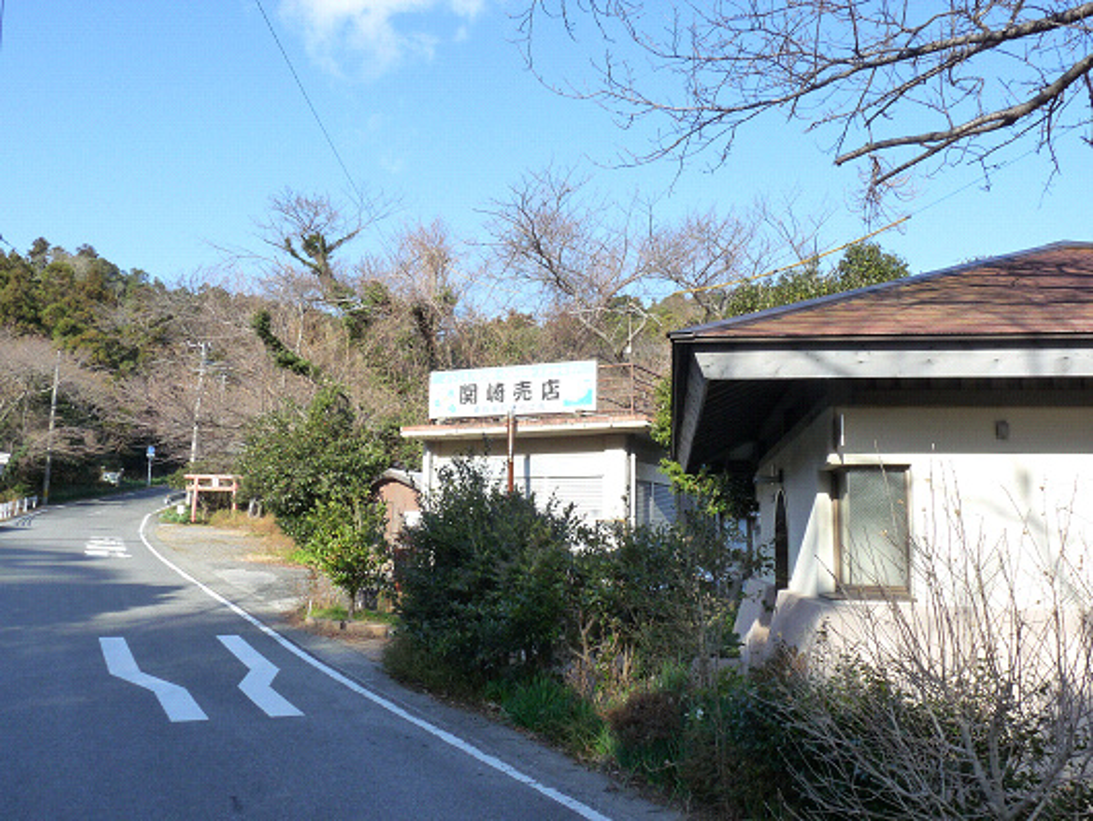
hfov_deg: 61.6
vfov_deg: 48.3
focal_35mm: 29
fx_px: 916
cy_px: 410
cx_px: 546
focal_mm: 5.2
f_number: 5
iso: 160
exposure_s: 1/200
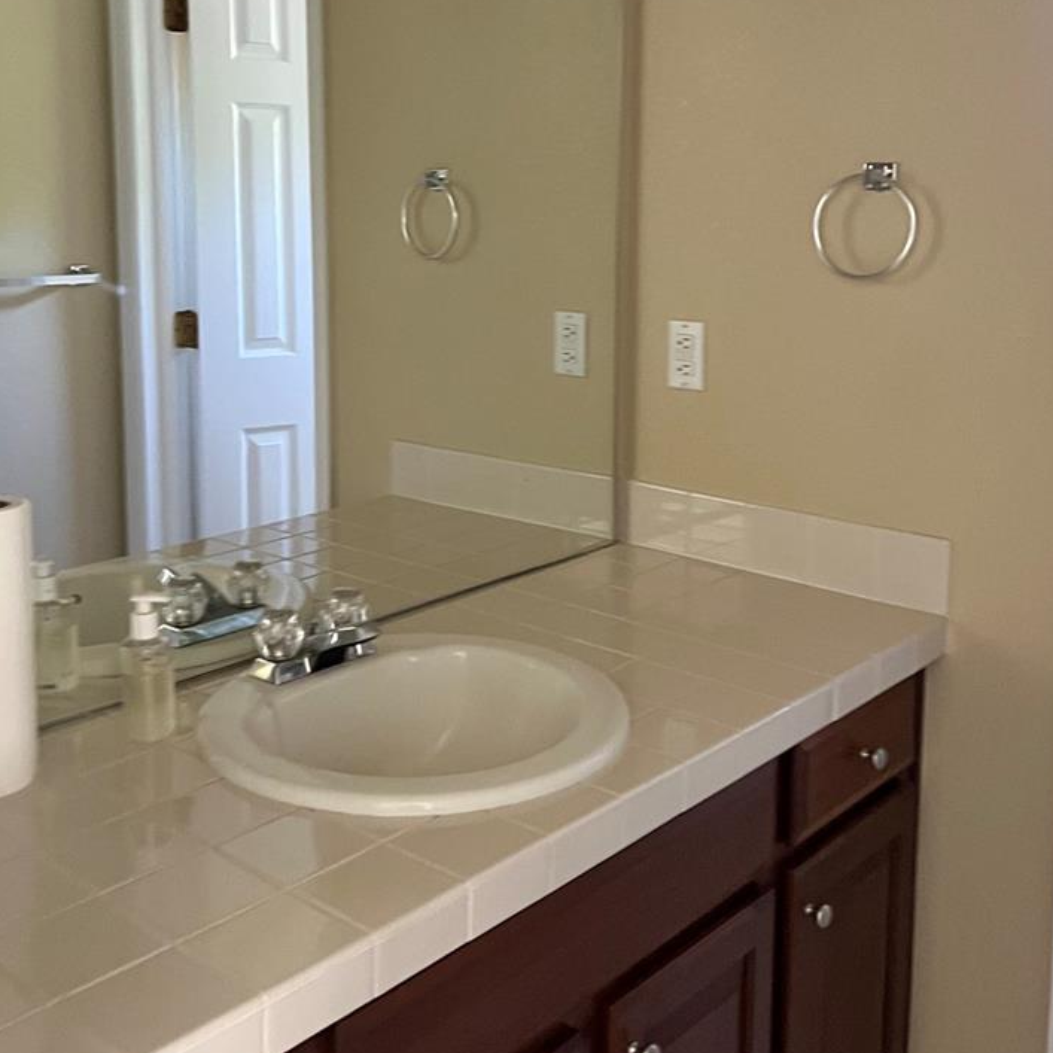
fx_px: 1342
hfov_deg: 42.8
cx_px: 523
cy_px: 349
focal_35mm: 39
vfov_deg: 42.2
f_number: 1.5
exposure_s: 1/55
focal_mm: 5.7
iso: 500
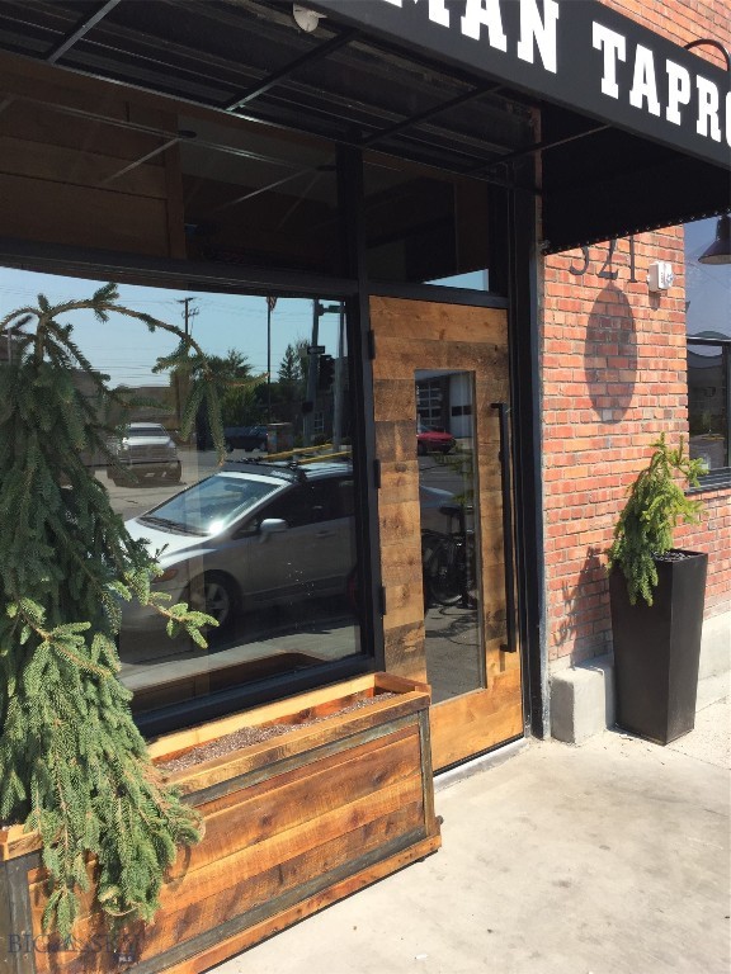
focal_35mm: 29
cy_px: 487
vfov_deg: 61.7
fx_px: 817
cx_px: 366
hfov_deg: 48.2
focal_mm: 4.15
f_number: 2.2
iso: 32
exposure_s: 1/1099
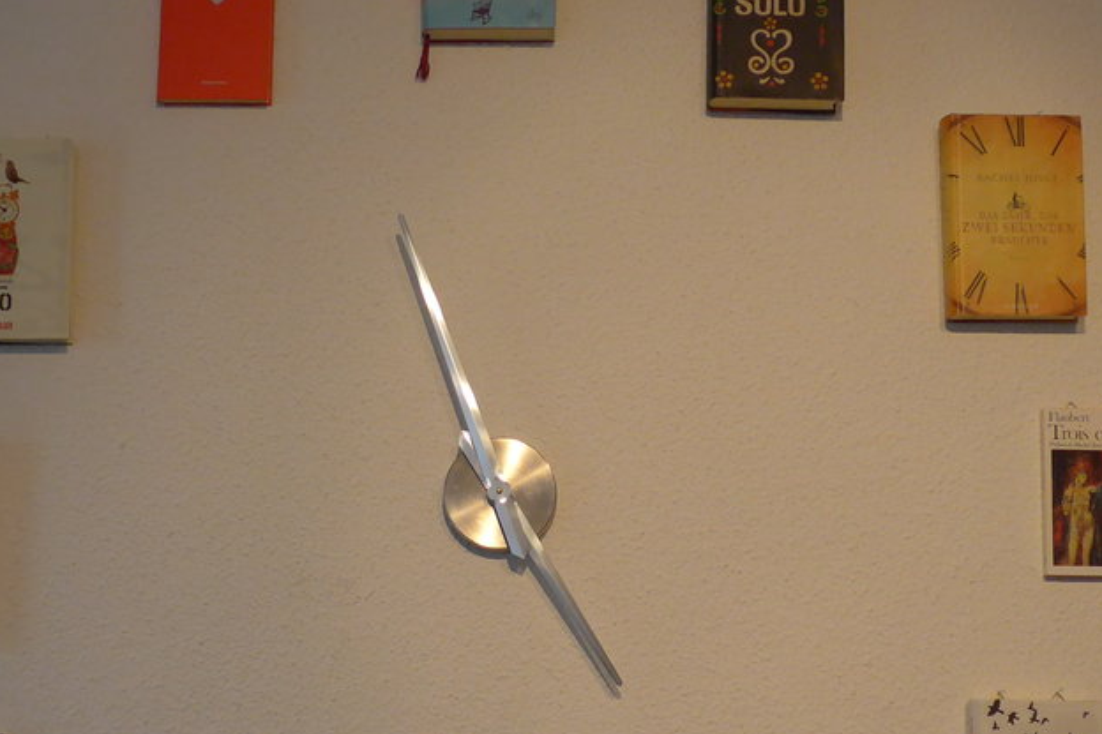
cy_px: 538
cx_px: 517
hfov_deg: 34.5
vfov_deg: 23.2
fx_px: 1775
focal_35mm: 58
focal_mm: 6
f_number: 2
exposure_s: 1/60
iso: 320
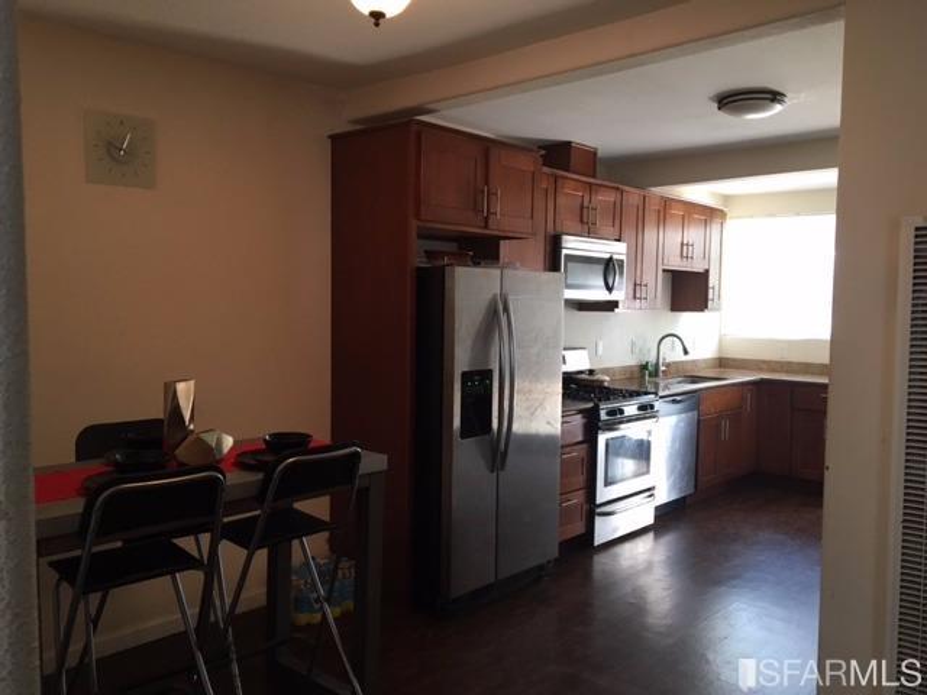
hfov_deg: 61.7
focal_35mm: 29
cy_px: 348
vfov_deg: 48.2
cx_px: 464
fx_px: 777
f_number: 2.2
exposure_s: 1/30
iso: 100
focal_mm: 4.15
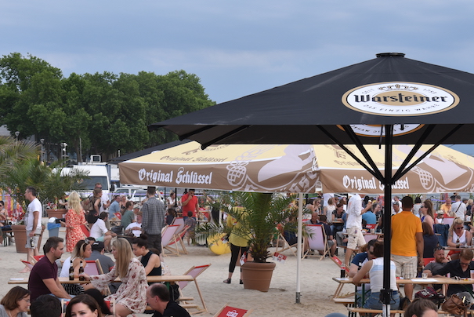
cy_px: 266
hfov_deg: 23.1
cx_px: 257
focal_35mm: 88
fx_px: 1159
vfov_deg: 15.4
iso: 360
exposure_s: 1/250
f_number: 8
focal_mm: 52
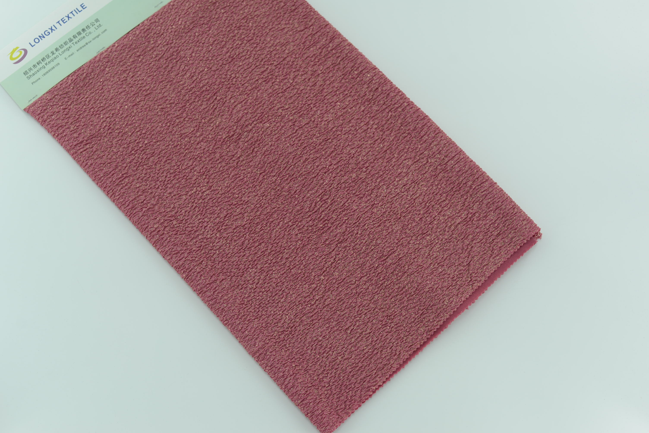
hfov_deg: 39.6
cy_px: 216
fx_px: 902
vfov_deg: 27.0
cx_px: 324
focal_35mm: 50
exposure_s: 1/160
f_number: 4
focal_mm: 50
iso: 100
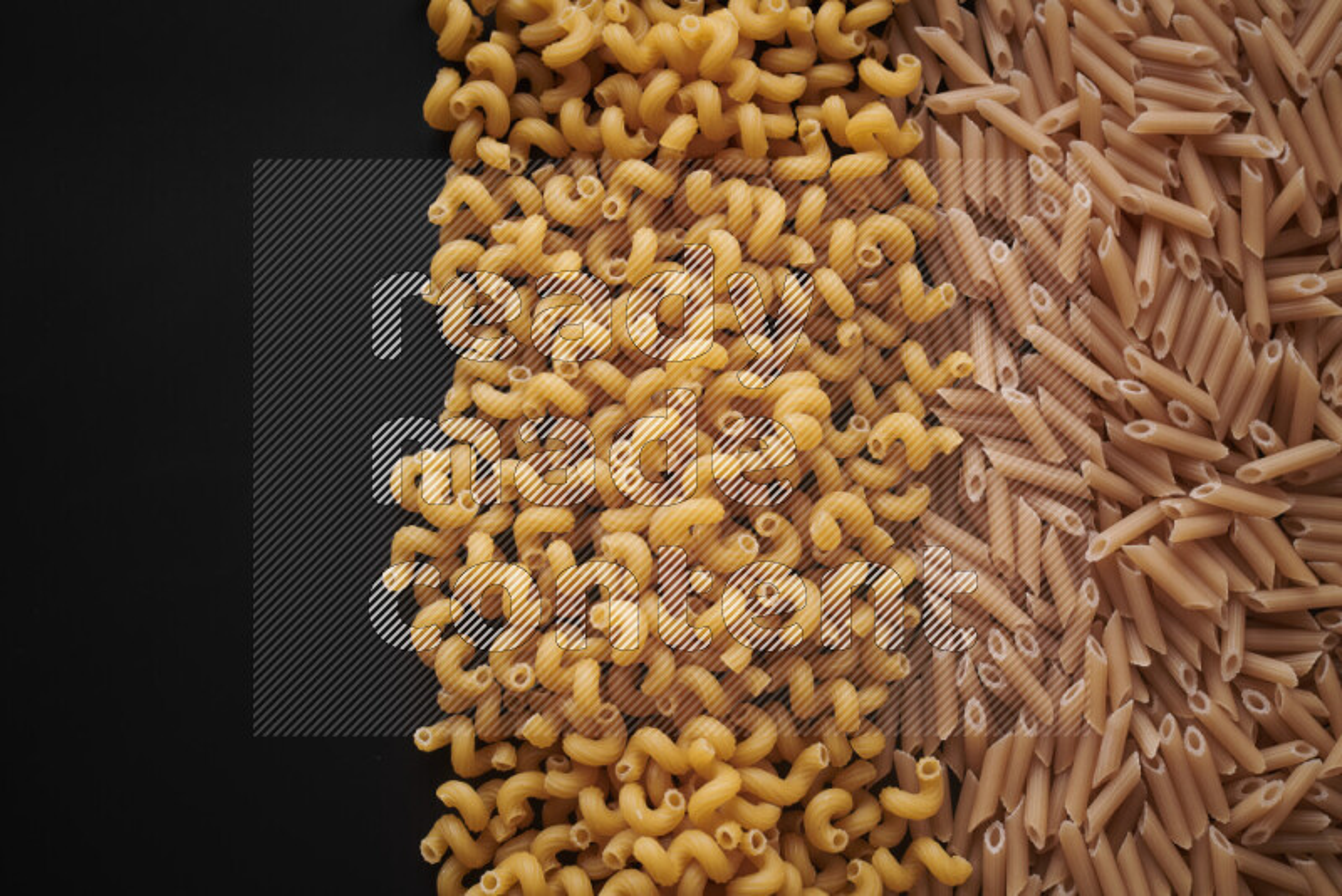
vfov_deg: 27.0
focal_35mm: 50
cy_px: 448
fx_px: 1864
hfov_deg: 39.6
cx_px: 671
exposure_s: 1/100
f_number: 8
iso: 160
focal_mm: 50
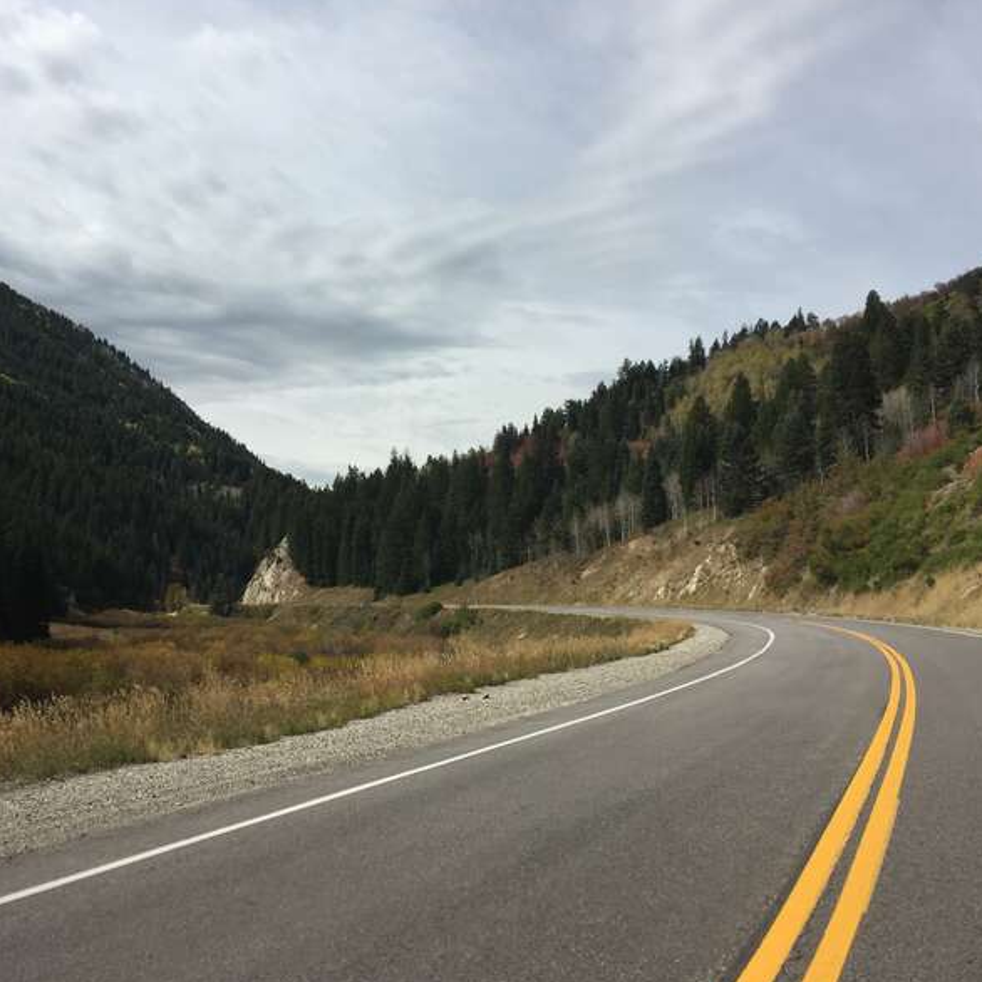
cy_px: 486
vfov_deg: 47.2
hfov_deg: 46.9
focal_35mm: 35
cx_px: 387
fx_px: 1123
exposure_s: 1/2198
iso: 32
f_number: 2.2
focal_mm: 4.15
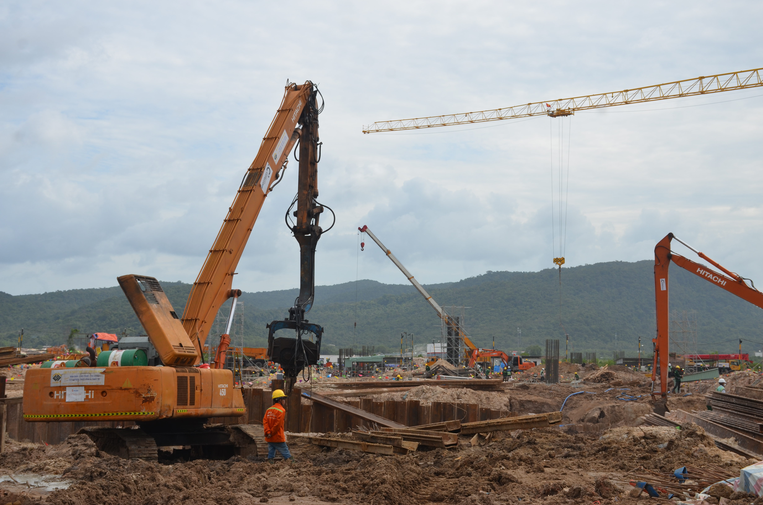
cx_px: 382
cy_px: 252
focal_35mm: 57
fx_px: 1206
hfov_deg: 35.1
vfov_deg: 23.7
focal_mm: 38
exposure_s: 1/250
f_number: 8
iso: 100
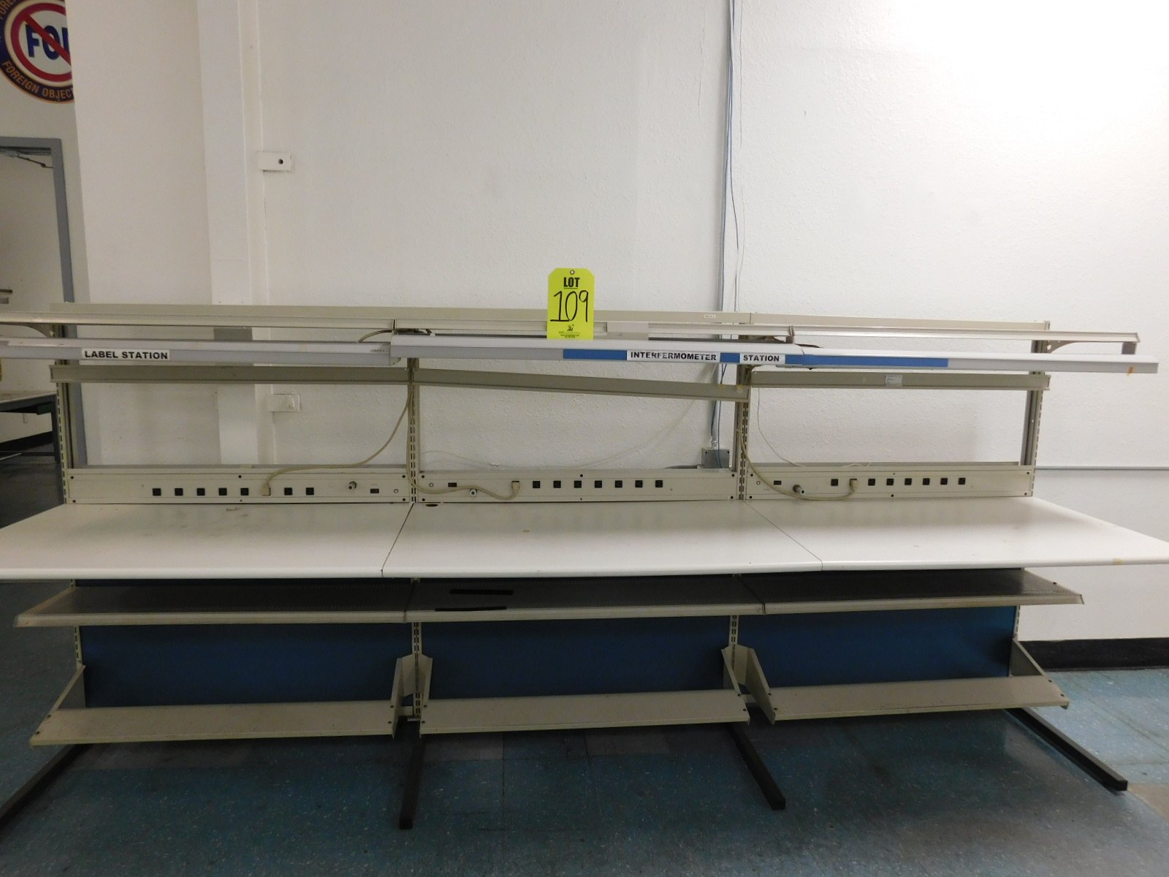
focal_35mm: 23
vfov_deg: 58.9
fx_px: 777
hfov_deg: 73.9
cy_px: 438
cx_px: 584
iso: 160
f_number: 3
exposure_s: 1/30
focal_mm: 4
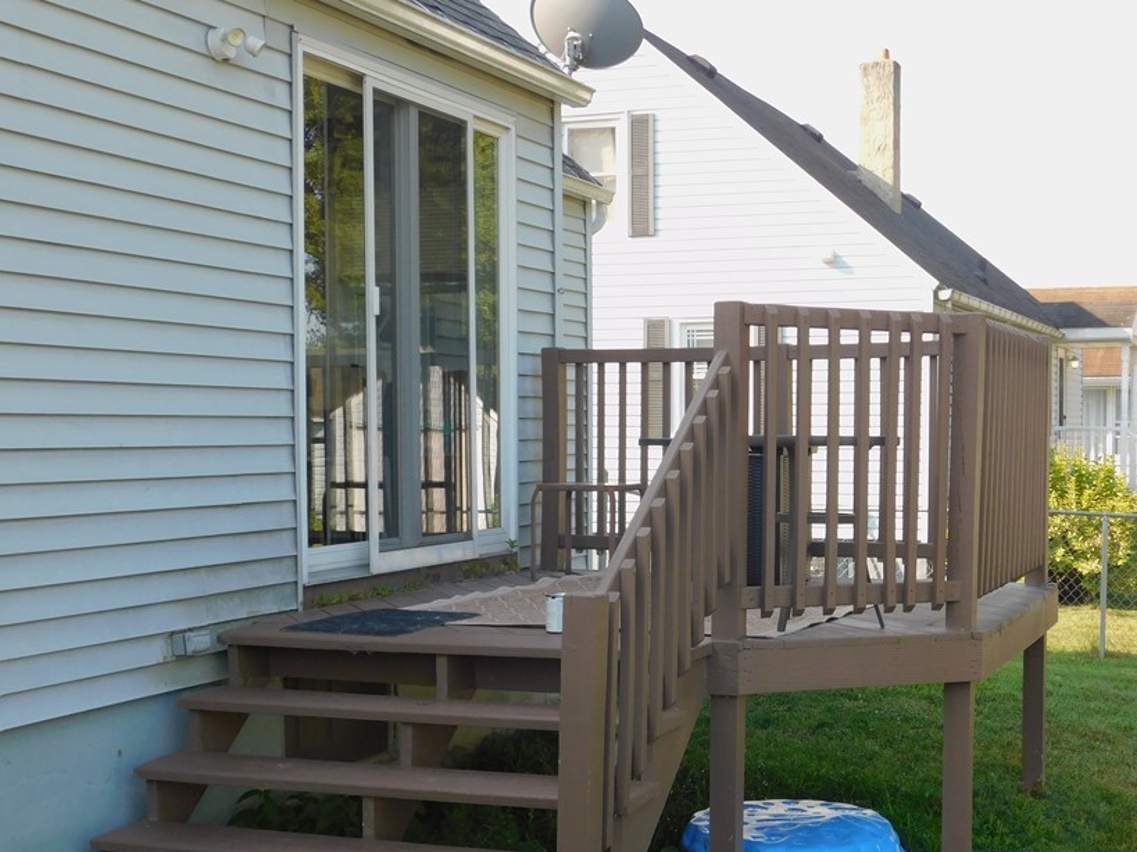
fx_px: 1642
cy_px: 515
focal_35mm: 50
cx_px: 689
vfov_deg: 29.0
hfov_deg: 38.0
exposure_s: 1/200
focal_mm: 7.1
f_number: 3.6
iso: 125
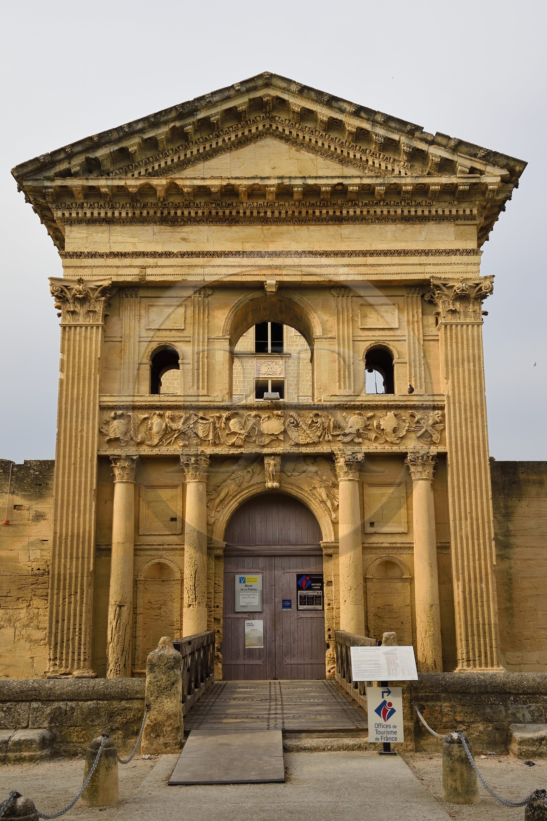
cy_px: 410
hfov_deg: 33.4
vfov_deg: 48.5
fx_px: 912
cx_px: 274
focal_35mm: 40
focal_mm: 40
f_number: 10
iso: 200
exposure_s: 1/200
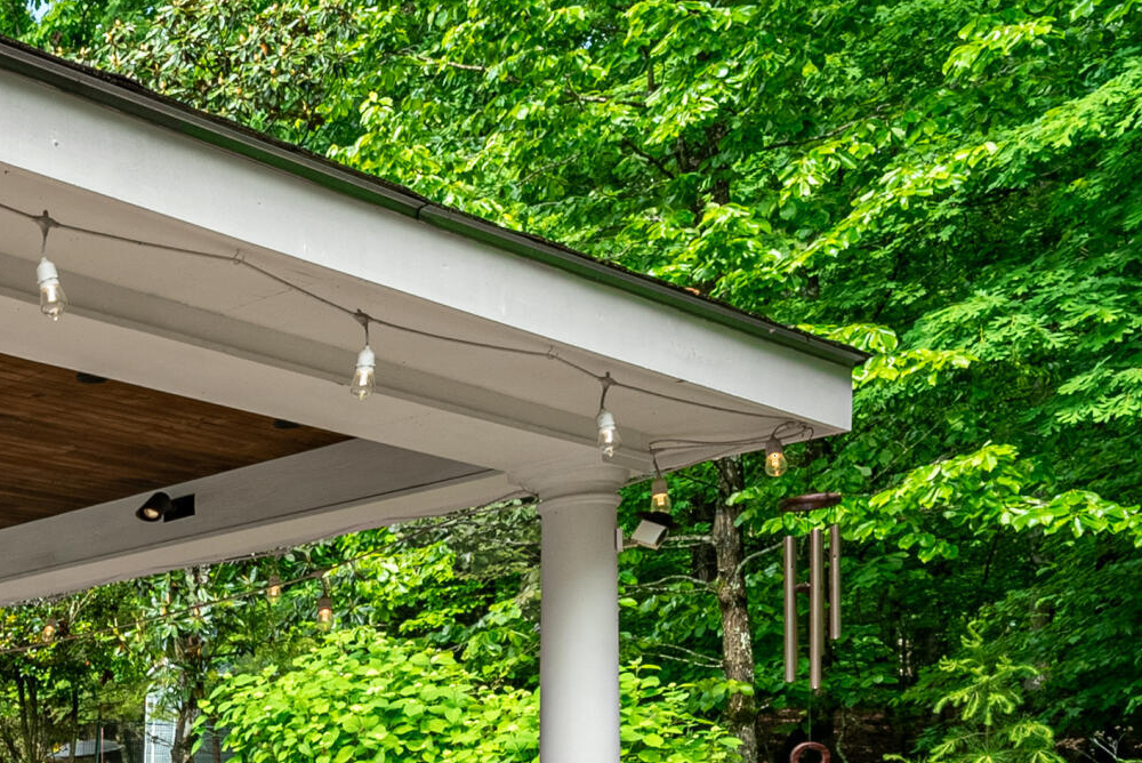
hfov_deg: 27.8
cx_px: -570
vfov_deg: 24.8
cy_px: 965
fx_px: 1523
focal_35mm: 48
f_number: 8
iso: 250
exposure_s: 1/800
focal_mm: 16
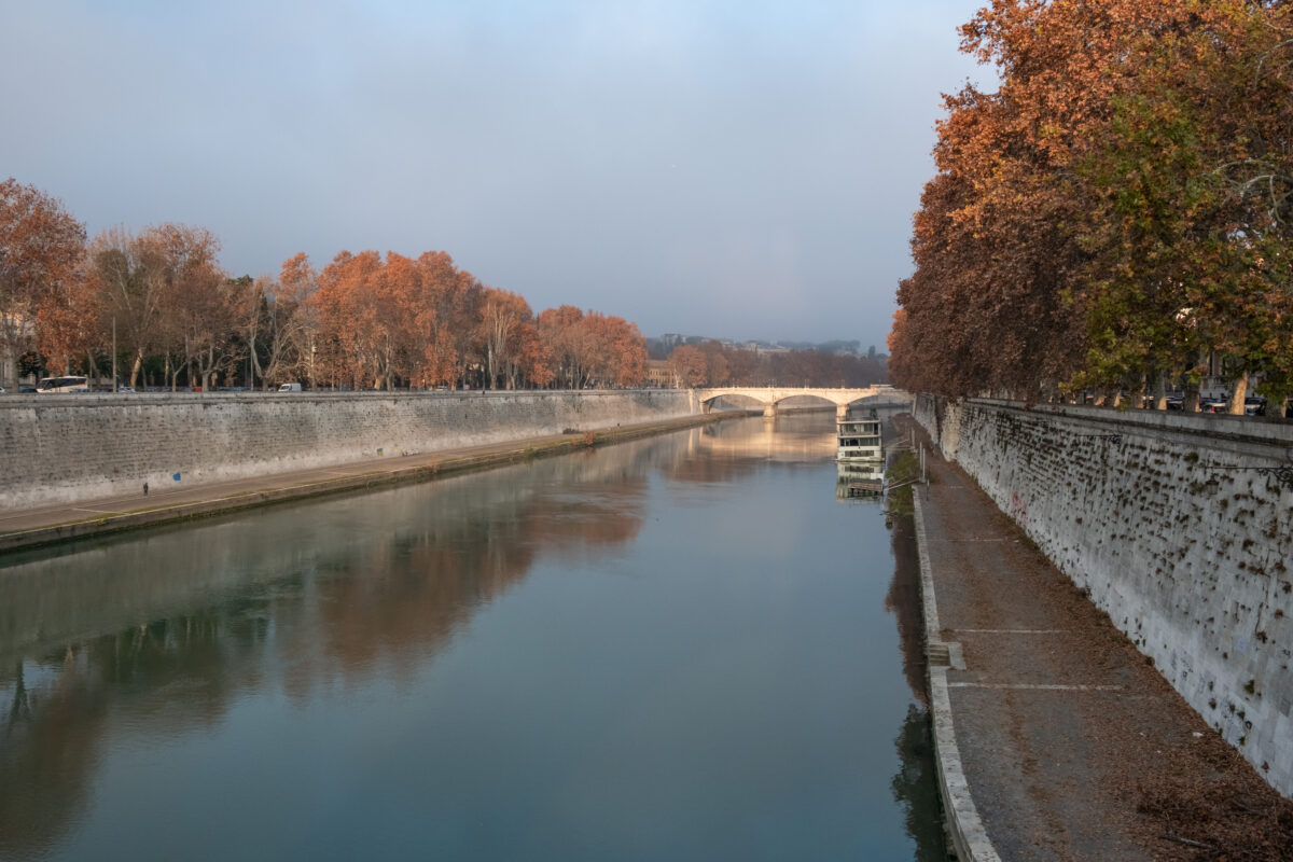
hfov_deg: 60.3
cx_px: 646
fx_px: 1113
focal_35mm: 31
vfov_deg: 42.3
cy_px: 431
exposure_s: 1/180
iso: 500
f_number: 10
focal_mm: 20.5
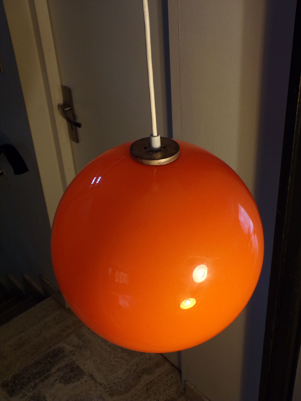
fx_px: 487
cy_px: 200
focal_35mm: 42
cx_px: 150
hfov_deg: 34.3
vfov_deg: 44.8
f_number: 3.4
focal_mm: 7.6
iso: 200
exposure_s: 1/25
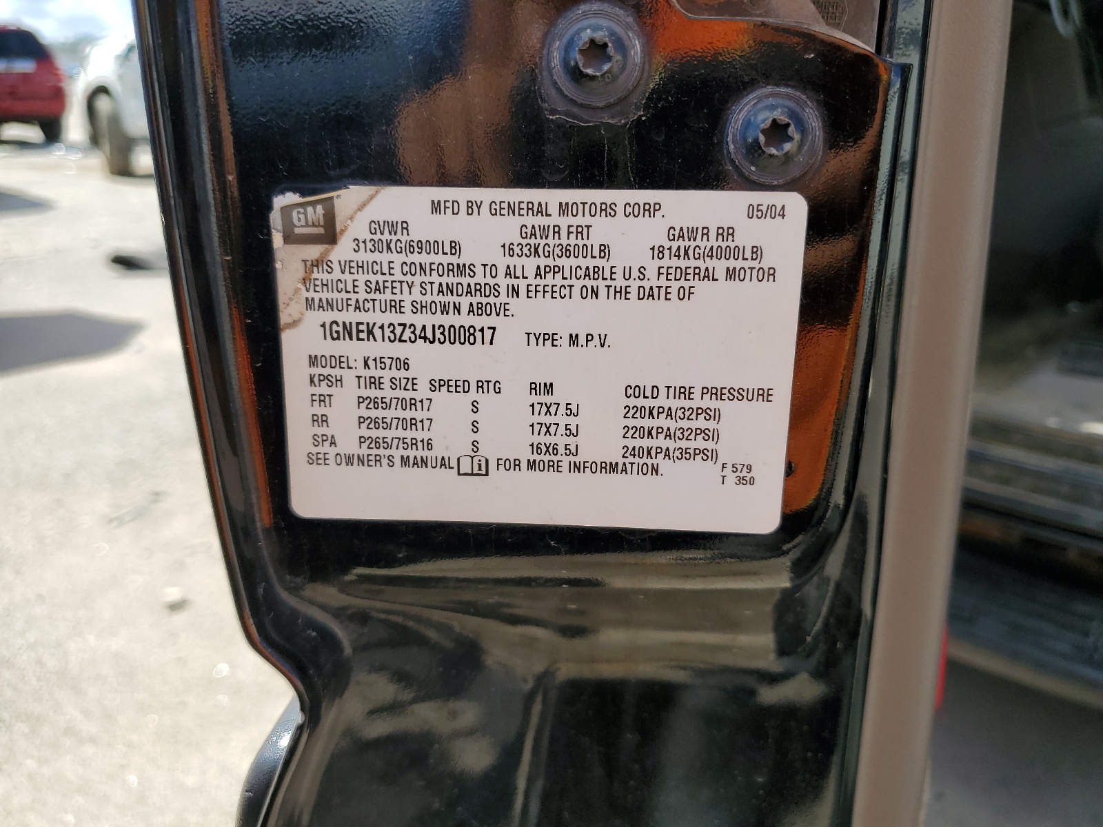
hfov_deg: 67.3
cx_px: 552
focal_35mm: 26
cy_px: 414
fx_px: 828
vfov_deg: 53.1
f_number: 1.5
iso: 50
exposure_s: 1/1429
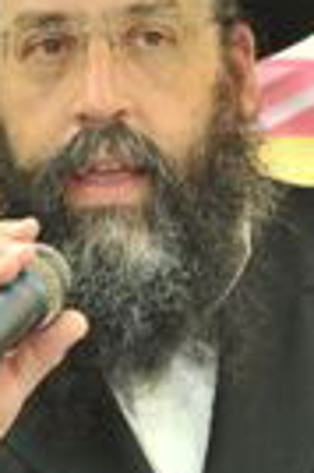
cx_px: 157
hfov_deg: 6.6
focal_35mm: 207
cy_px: 357
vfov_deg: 9.9
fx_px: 2715
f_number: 7.1
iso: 1250
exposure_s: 1/60
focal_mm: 58
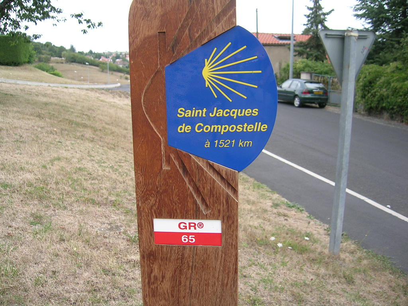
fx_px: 413
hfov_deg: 52.6
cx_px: 204
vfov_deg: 40.7
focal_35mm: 35
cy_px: 153
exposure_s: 1/155
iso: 50
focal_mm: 5.4
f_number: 2.8
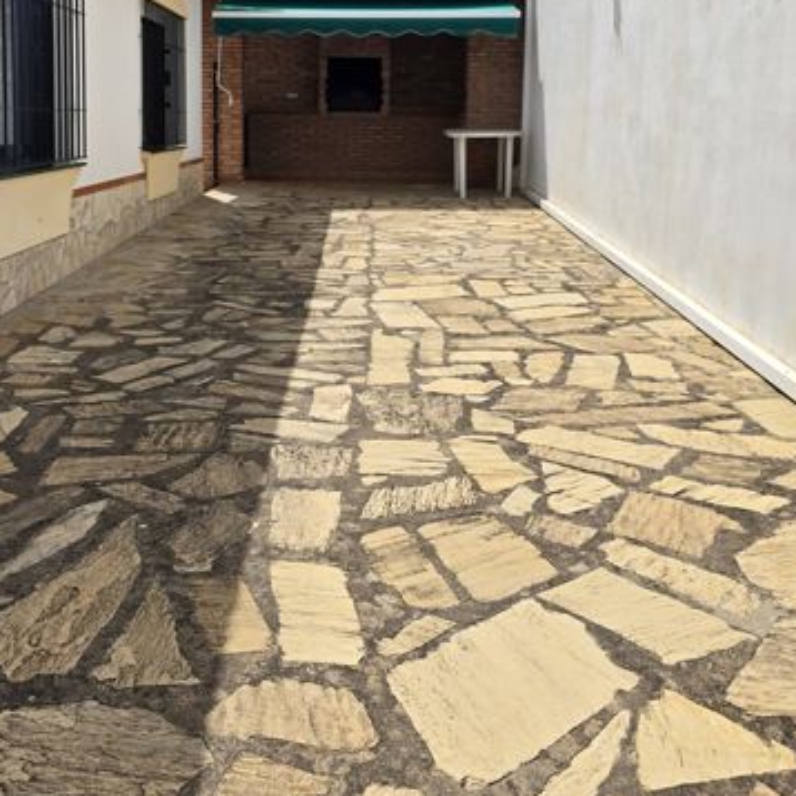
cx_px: 352
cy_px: 216
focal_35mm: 40
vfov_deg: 40.9
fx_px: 1041
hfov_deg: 41.8
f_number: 1.7
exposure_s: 1/1179
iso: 12
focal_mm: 6.3
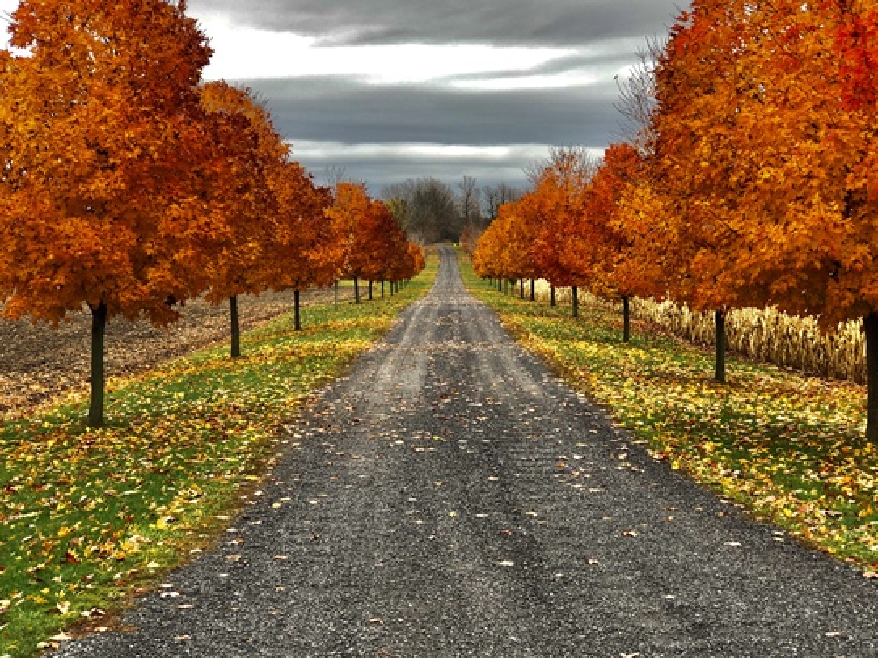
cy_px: 335
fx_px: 1598
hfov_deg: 30.7
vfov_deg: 23.3
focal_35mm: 63
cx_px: 466
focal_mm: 6.6
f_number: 2.8
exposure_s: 1/60
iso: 25
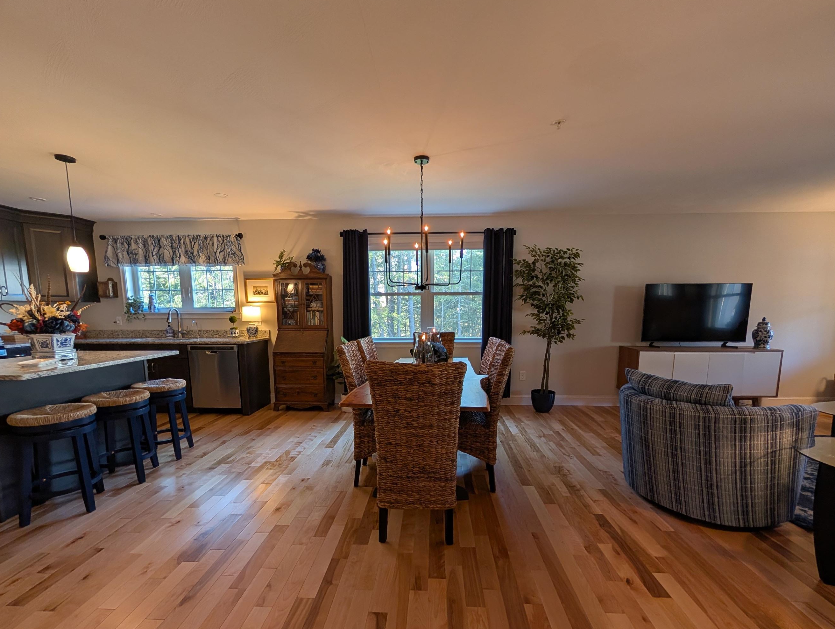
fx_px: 338
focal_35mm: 14
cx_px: 419
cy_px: 357
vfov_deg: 85.3
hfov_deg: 102.0
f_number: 1.7
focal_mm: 2.02
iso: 54
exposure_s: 1/30
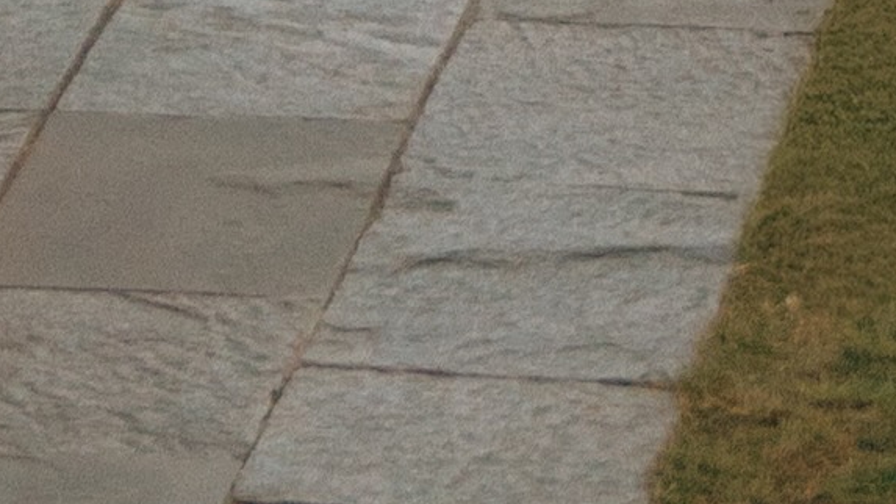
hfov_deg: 5.0
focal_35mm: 428
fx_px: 10166
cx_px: 1182
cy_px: -3487
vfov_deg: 2.5
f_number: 2.8
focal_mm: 39
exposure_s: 1/640
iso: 400
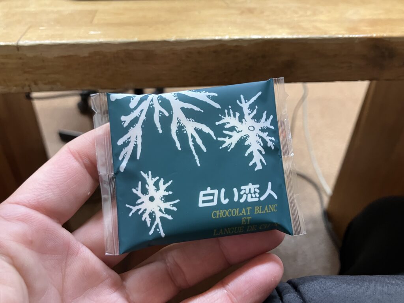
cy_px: 152
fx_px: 327
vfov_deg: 49.7
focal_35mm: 28
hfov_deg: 63.4
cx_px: 202
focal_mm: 3.99
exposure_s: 1/60
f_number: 1.8
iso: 160
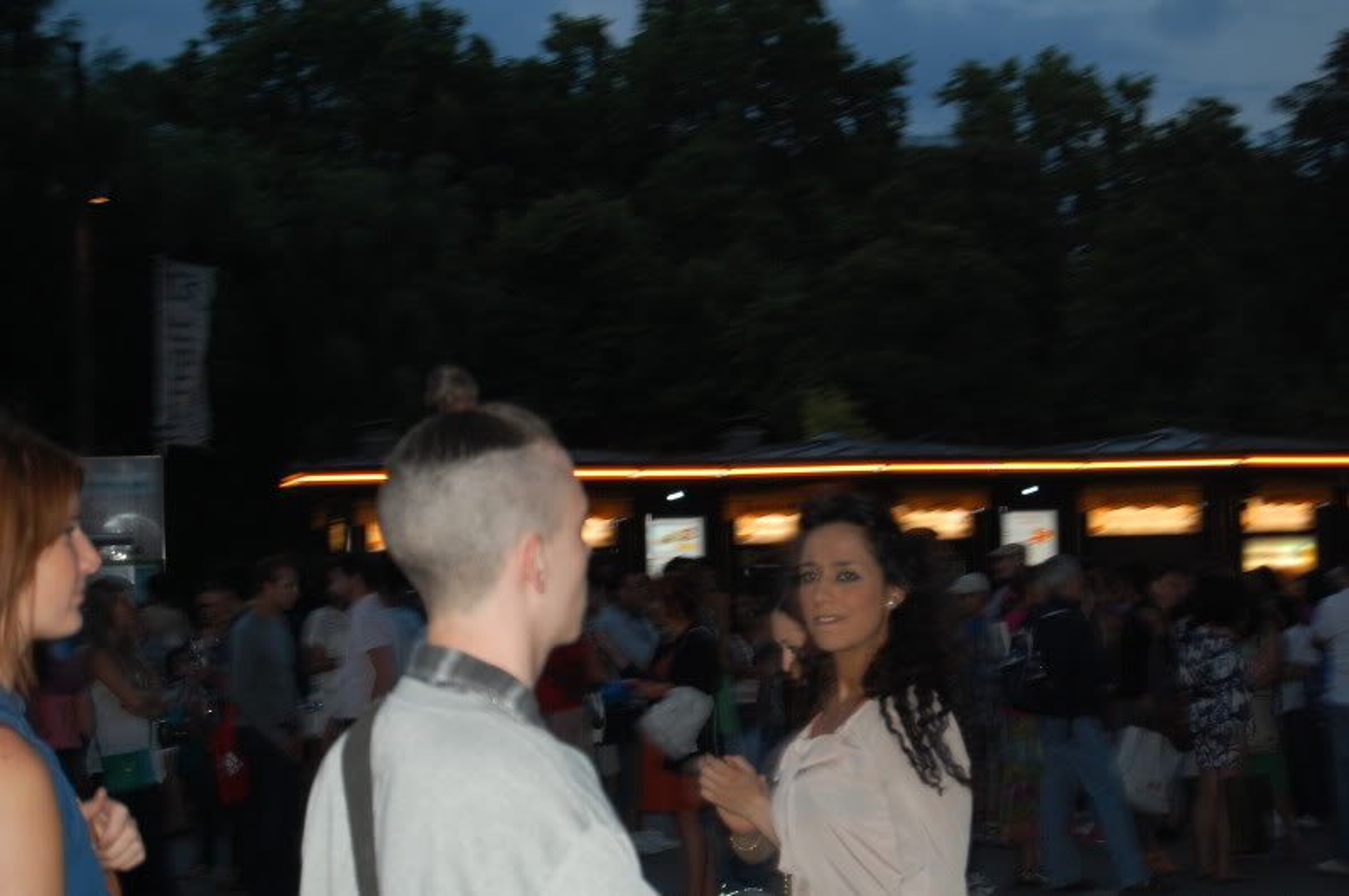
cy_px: 448
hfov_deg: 24.6
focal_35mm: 82
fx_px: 3088
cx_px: 674
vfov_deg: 16.5
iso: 400
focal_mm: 55
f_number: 5.6
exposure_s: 1/60
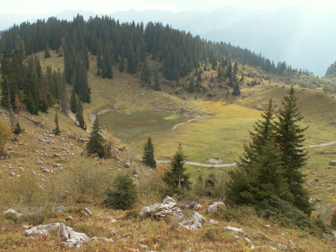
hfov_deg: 52.6
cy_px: 126
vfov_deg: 40.7
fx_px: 340
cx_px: 168
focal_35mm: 35
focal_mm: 5.86
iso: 50
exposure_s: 1/100
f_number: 4.5
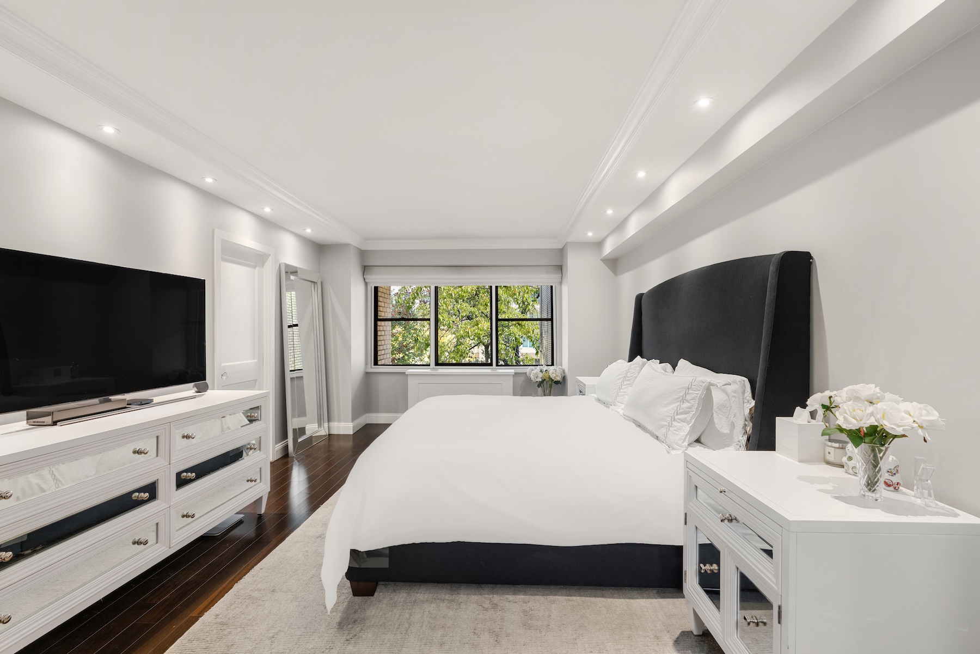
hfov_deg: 96.7
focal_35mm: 16
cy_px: 327
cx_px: 490
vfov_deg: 73.8
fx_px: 436
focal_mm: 16
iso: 400
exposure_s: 1/2
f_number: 8
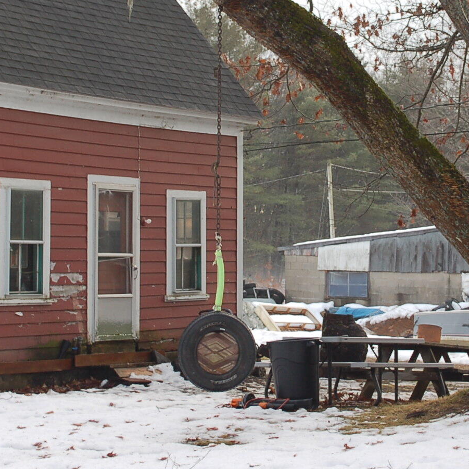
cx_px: 310
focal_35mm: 102
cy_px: 121
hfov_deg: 17.0
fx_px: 1564
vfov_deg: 17.0
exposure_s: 1/125
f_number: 5.6
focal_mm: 32
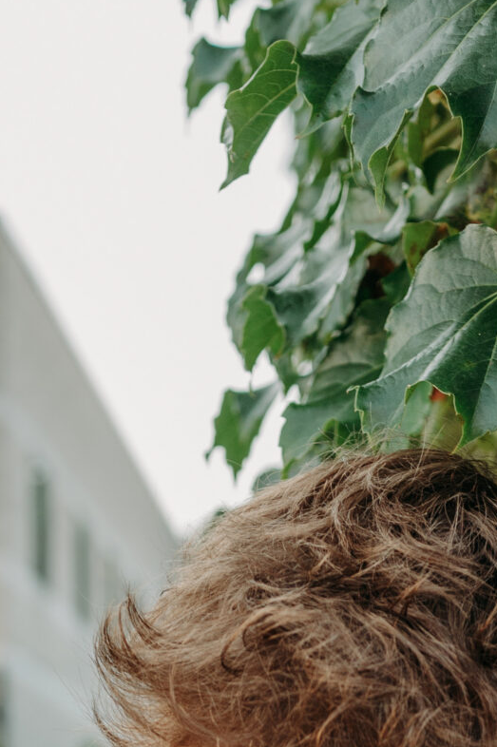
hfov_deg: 12.0
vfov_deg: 16.3
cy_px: 1143
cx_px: 208
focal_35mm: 114
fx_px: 2364
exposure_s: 1/400
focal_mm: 35
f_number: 3.2
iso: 400
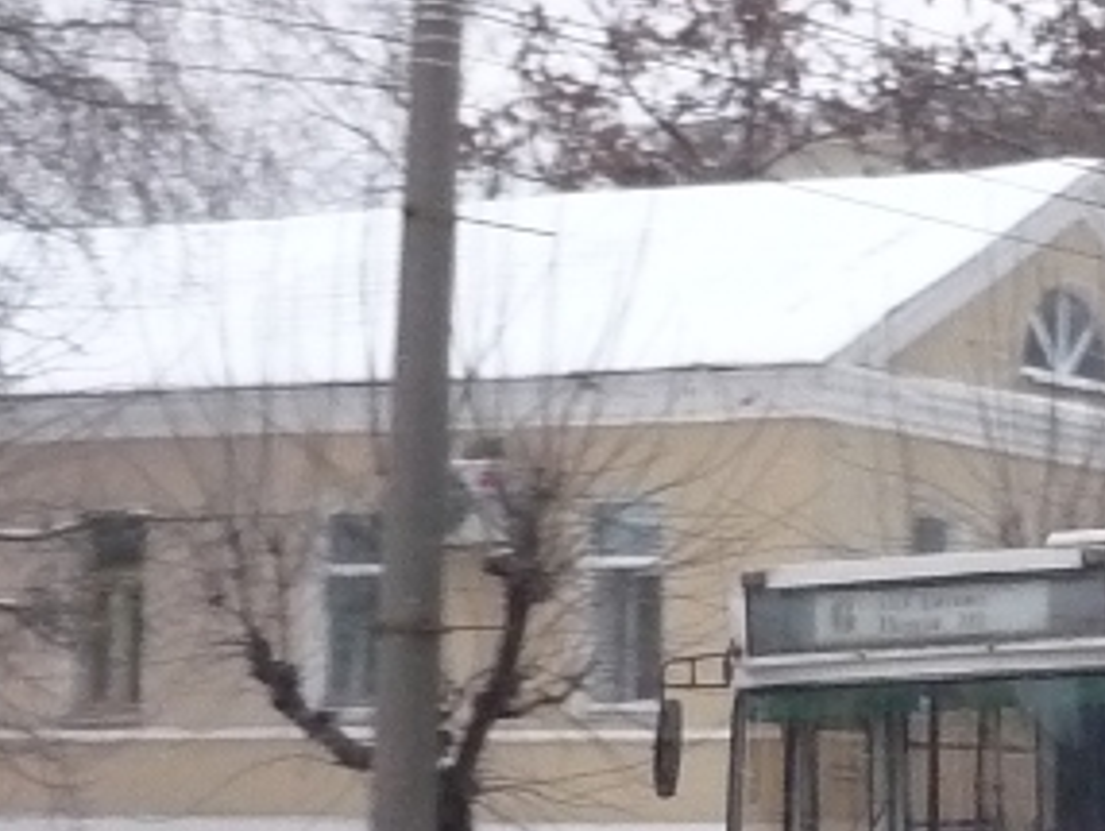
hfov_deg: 12.0
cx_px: 1186
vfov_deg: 9.1
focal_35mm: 162
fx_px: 5176
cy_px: 862
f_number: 2.9
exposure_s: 1/125
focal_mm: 6
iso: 400
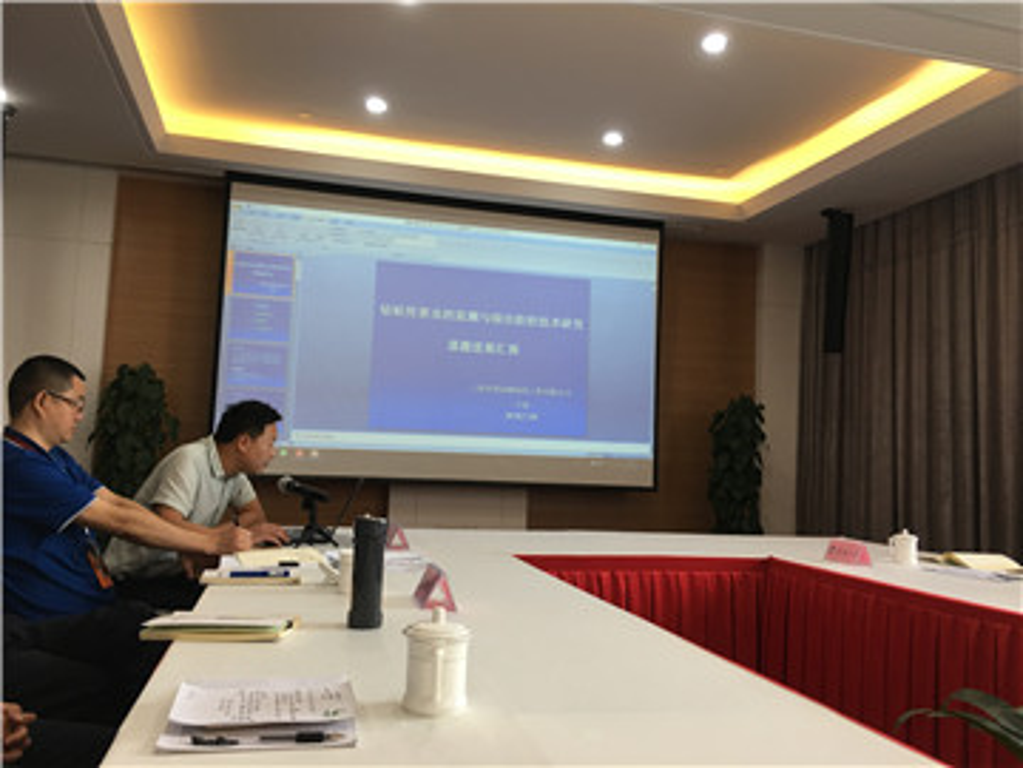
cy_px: 384
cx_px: 512
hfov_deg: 61.7
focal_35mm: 29
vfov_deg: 48.2
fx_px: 857
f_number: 2.2
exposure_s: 1/17
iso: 32
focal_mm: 4.15
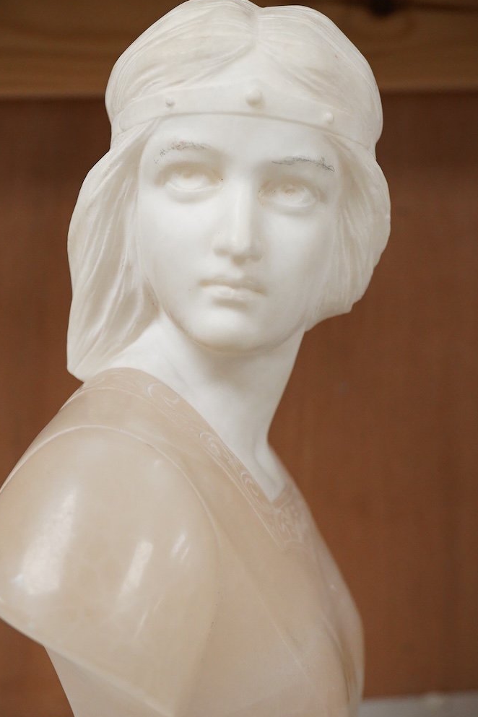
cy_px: 353
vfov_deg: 38.9
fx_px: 1016
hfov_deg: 26.5
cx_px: 217
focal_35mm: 51
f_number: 8
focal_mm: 30
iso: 3200
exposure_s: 1/400
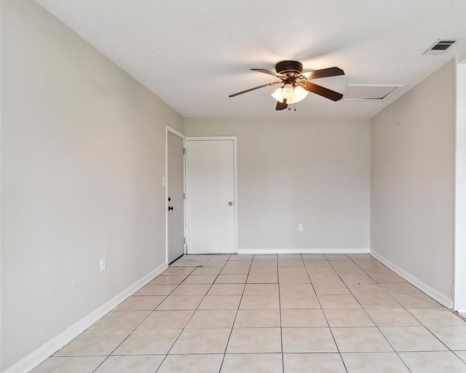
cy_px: 185
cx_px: 285
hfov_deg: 71.6
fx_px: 317
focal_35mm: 23
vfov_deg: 60.9
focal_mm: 20
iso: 400
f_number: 14
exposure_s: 1/4
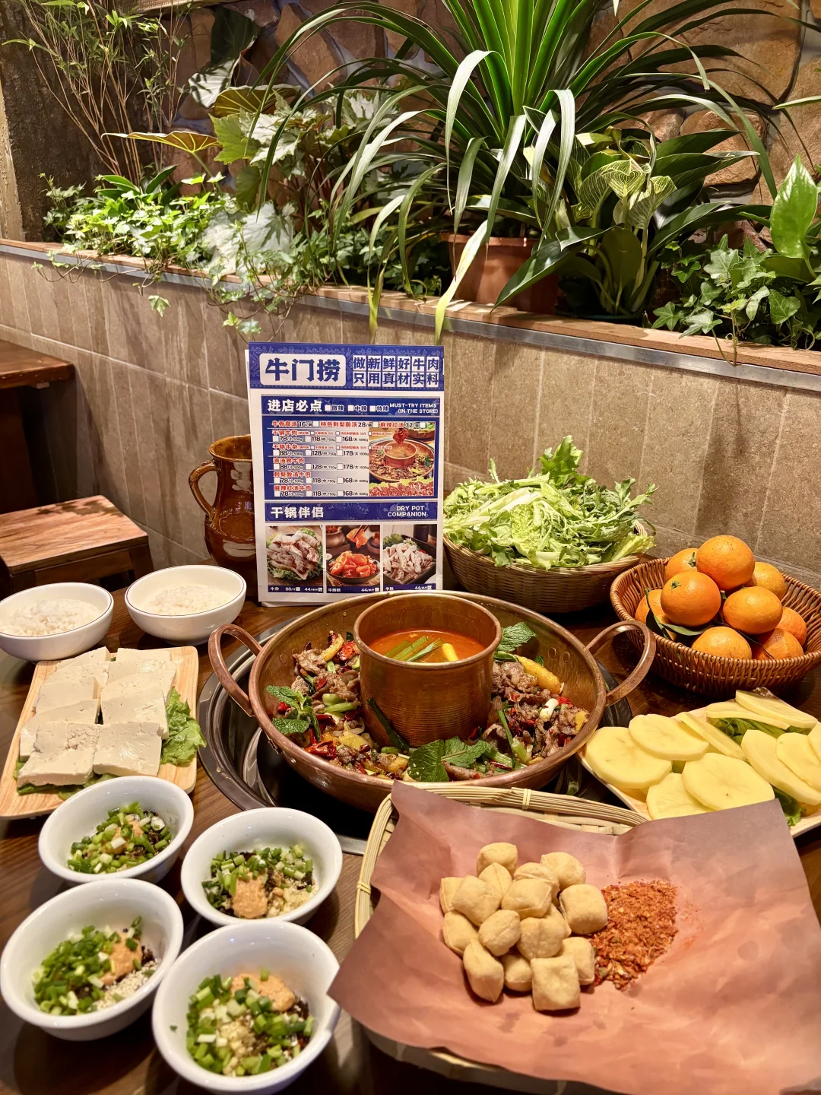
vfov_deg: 67.3
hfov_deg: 53.1
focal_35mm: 26
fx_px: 822
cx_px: 410
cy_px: 548
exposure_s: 1/50
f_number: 1.6
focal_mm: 5.96
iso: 250
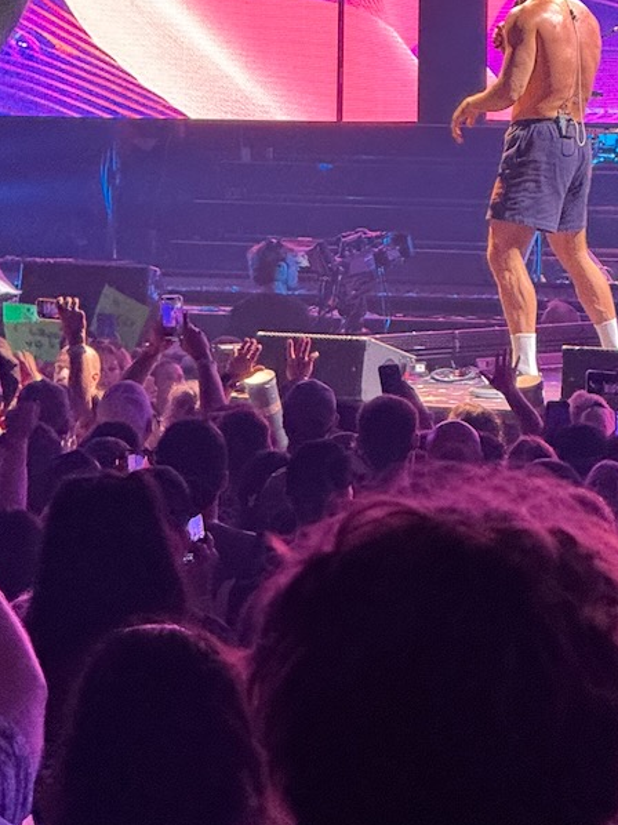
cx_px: 298
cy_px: 72
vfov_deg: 7.7
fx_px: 6122
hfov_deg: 5.8
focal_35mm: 257
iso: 400
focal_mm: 15.66
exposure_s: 1/60
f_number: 2.8
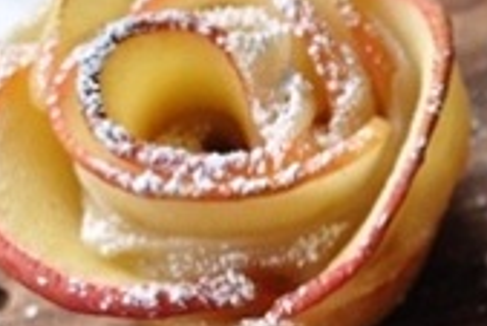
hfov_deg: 7.6
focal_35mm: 264
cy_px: 343
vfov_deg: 5.2
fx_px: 3568
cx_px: 893
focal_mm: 35
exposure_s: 1/50
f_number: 3.2
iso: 800
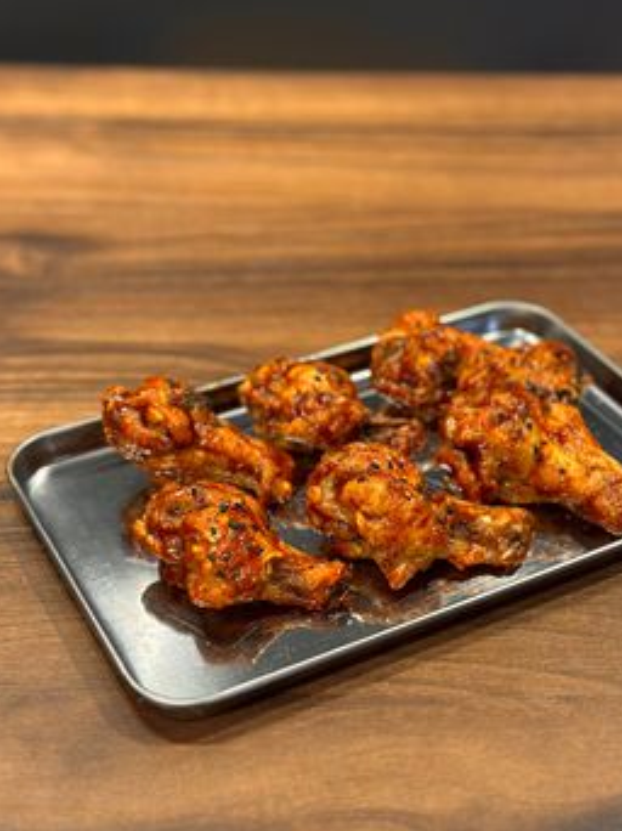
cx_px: 369
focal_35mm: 60
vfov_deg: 32.2
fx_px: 1439
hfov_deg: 24.3
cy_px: 419
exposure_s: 1/33
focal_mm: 6.86
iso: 400
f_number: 1.78
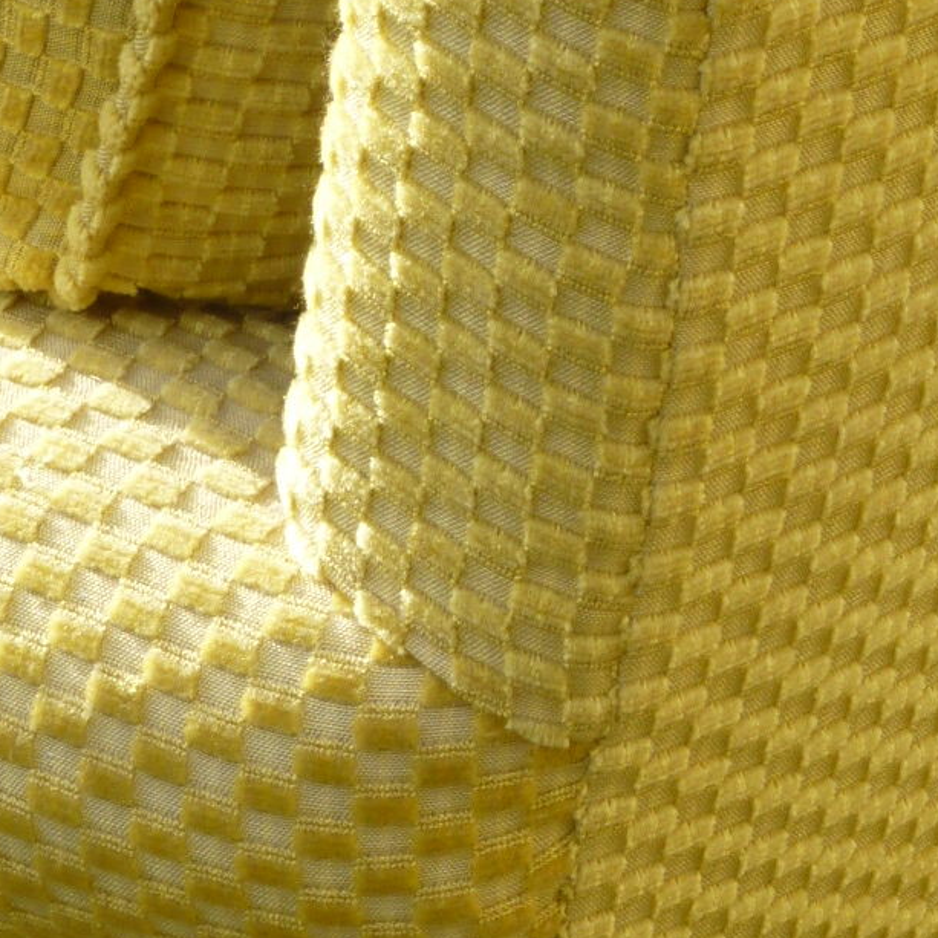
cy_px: 493
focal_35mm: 180
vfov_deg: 9.7
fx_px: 5518
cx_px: 993
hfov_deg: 9.6
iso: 80
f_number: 4.6
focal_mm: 10.8
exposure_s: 1/100
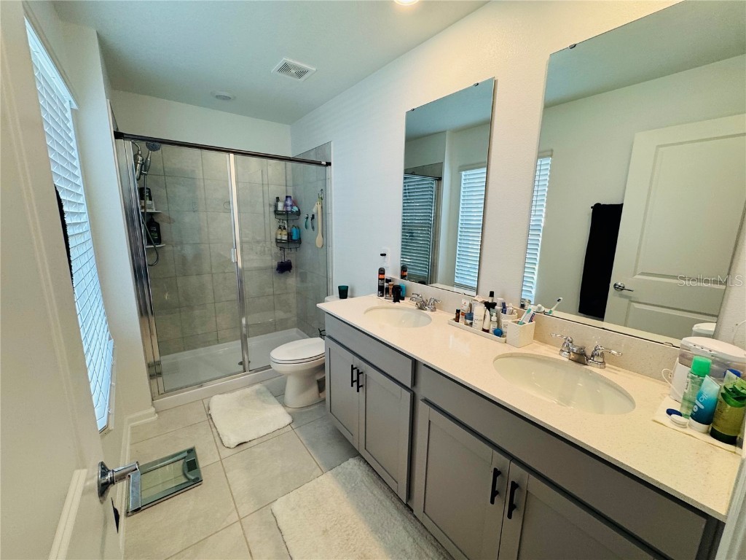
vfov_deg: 85.7
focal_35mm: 14
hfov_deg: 102.1
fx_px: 302
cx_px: 373
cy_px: 280
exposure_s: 1/120
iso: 125
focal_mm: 2.22
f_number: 2.2
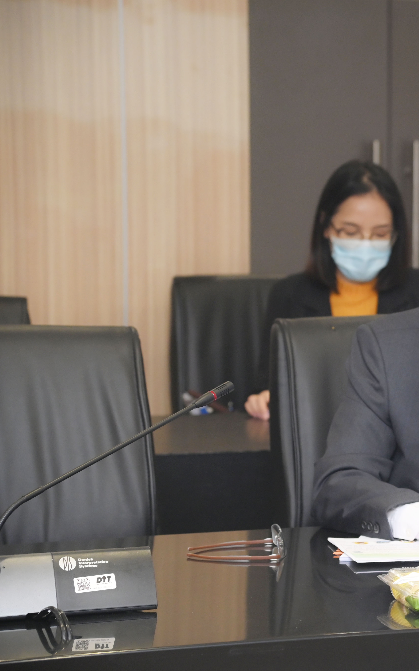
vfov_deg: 14.3
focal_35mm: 146
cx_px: 502
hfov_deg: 8.9
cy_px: 336
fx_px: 2668
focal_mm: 95
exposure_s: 1/250
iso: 2000
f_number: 5.6
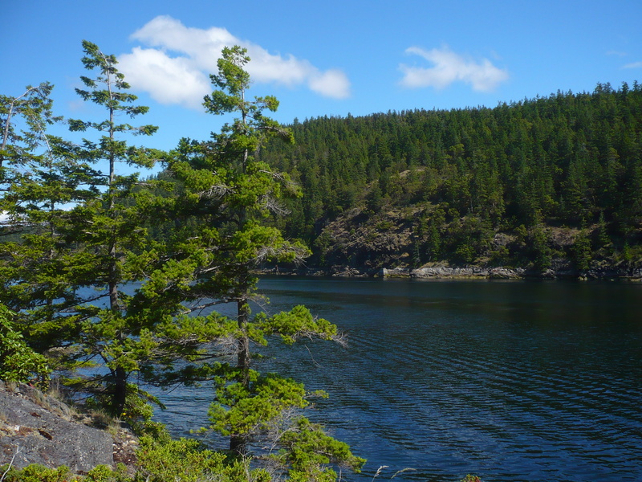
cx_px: 321
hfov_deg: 52.6
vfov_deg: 40.7
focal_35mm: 35
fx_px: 649
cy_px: 241
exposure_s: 1/250
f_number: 8
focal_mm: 5.8
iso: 100
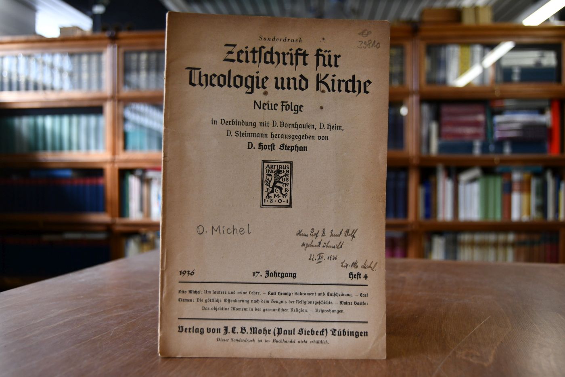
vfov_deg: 43.6
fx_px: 471
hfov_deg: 61.9
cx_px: 282
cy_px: 188
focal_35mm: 30
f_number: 3.5
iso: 800
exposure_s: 1/250
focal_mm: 20
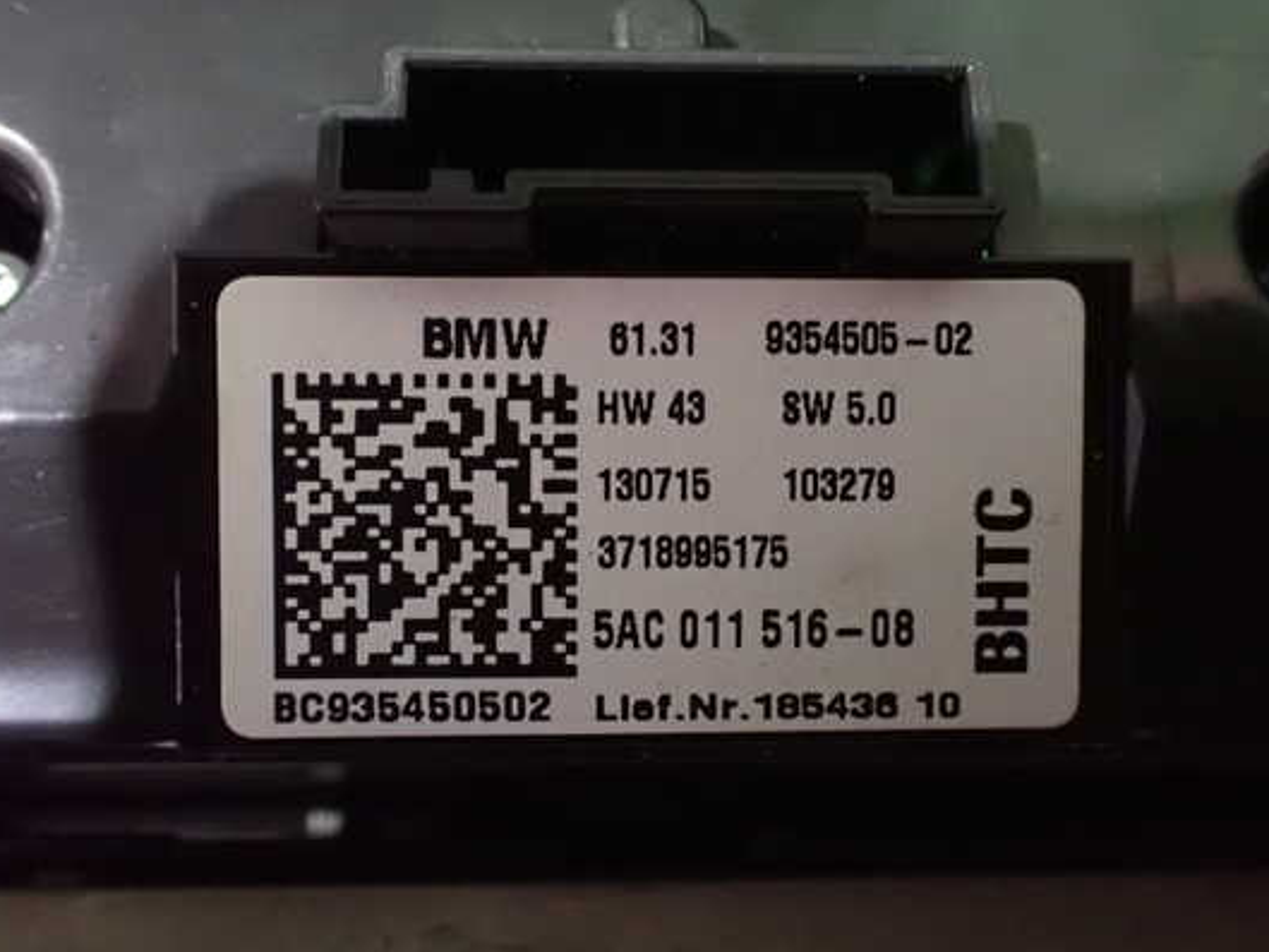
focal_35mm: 34
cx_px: 652
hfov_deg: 53.9
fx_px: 1247
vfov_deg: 41.8
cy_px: 477
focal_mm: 5.4
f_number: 2.3
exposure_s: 1/10
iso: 1600
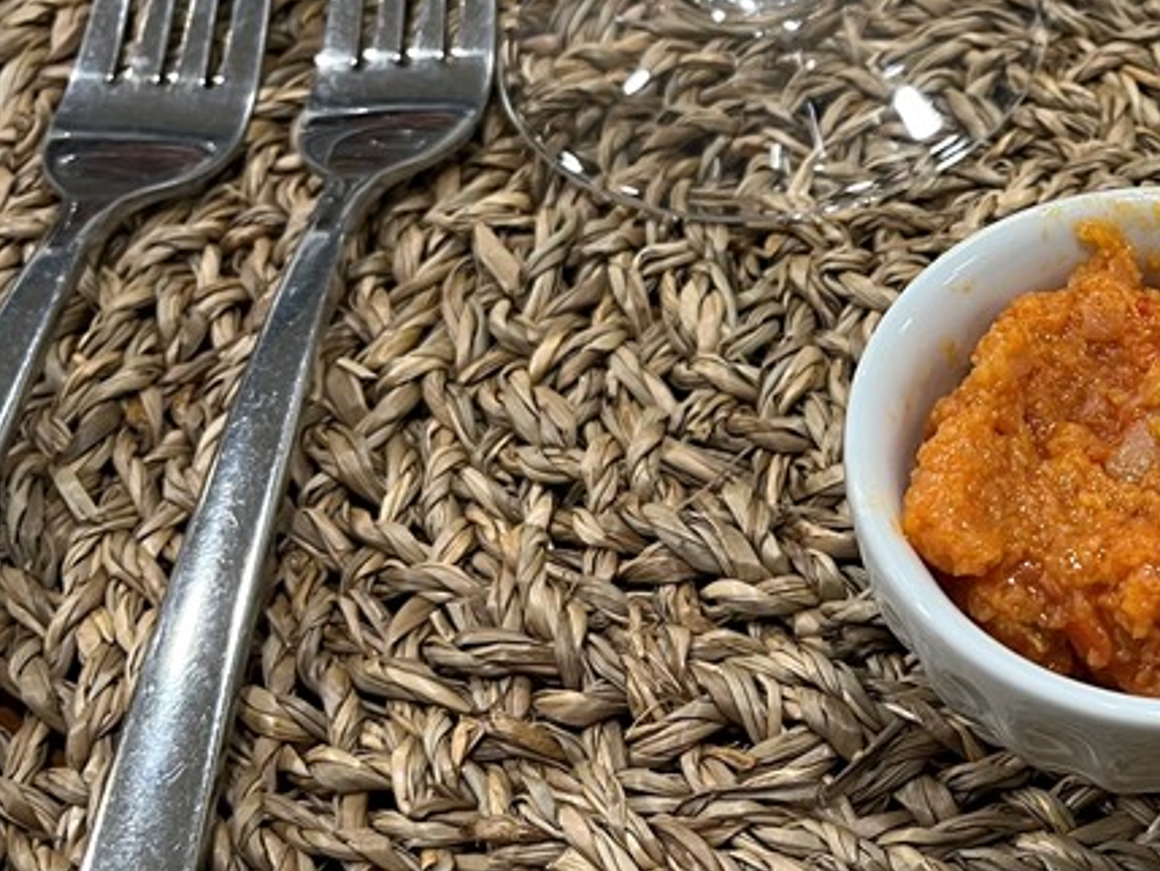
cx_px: 1146
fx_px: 2078
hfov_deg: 29.3
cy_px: 265
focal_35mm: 62
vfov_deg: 23.5
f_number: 1.6
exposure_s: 1/50
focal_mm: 5.1
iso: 80
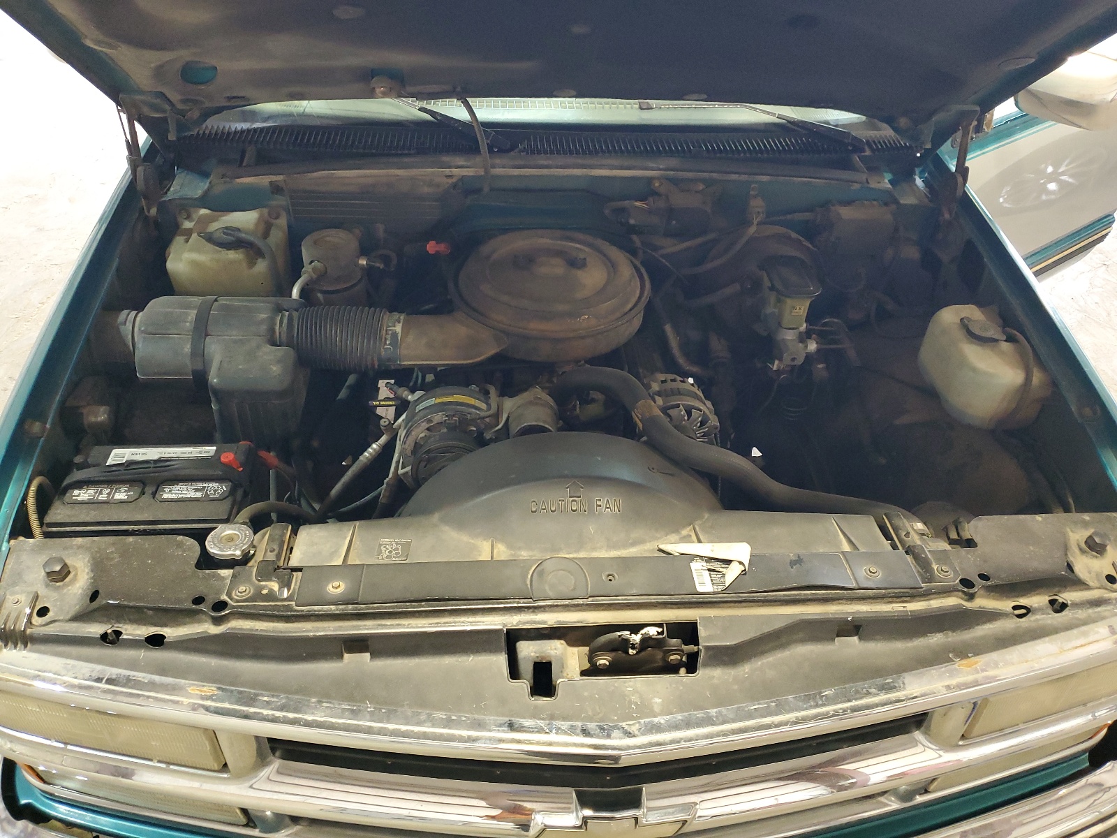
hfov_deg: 67.3
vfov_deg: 53.1
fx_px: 839
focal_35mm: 26
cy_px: 419
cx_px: 558
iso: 279
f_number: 1.5
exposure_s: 1/60.2
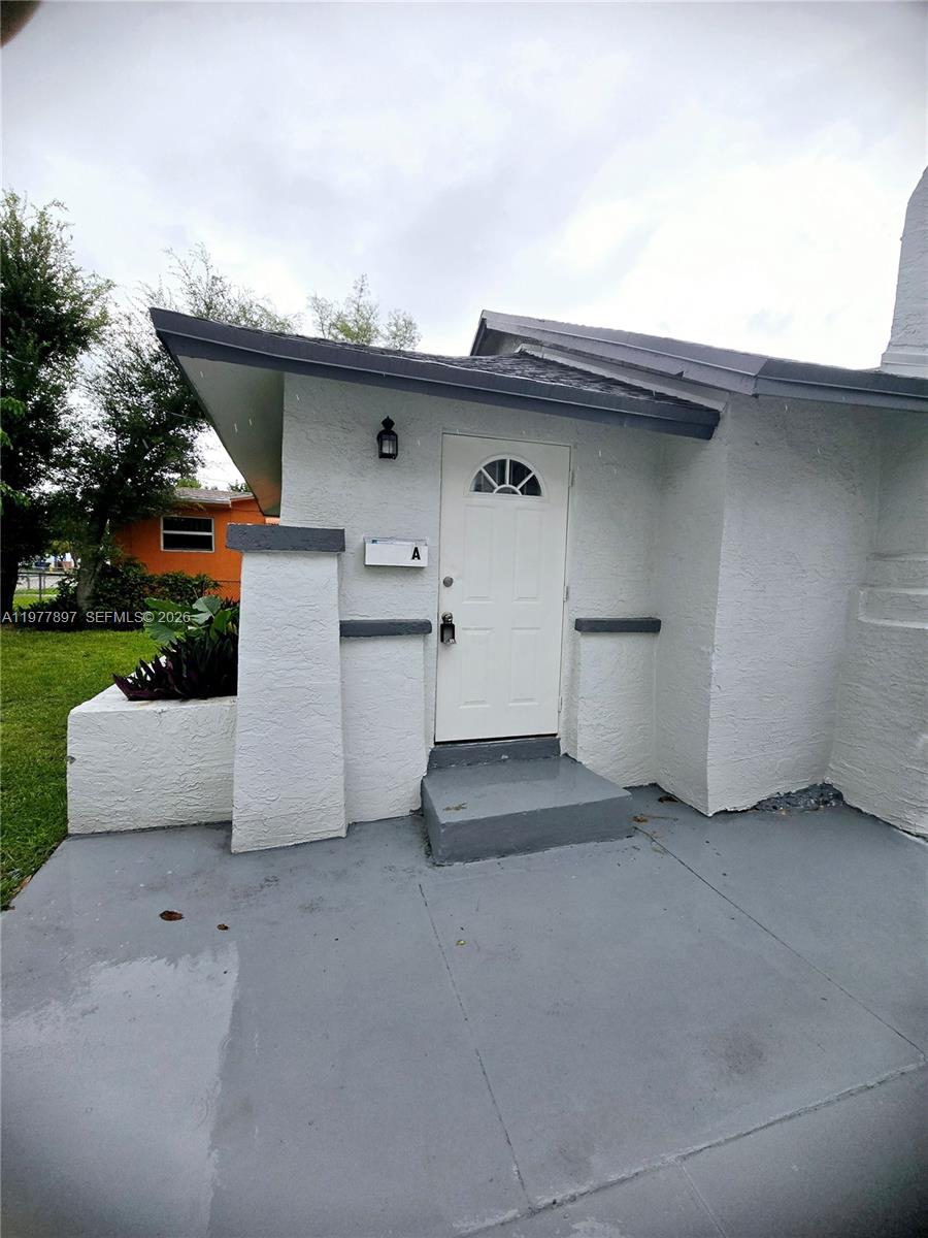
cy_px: 619
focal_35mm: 13
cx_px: 464
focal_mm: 2.2
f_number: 2.2
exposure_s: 1/769
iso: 64
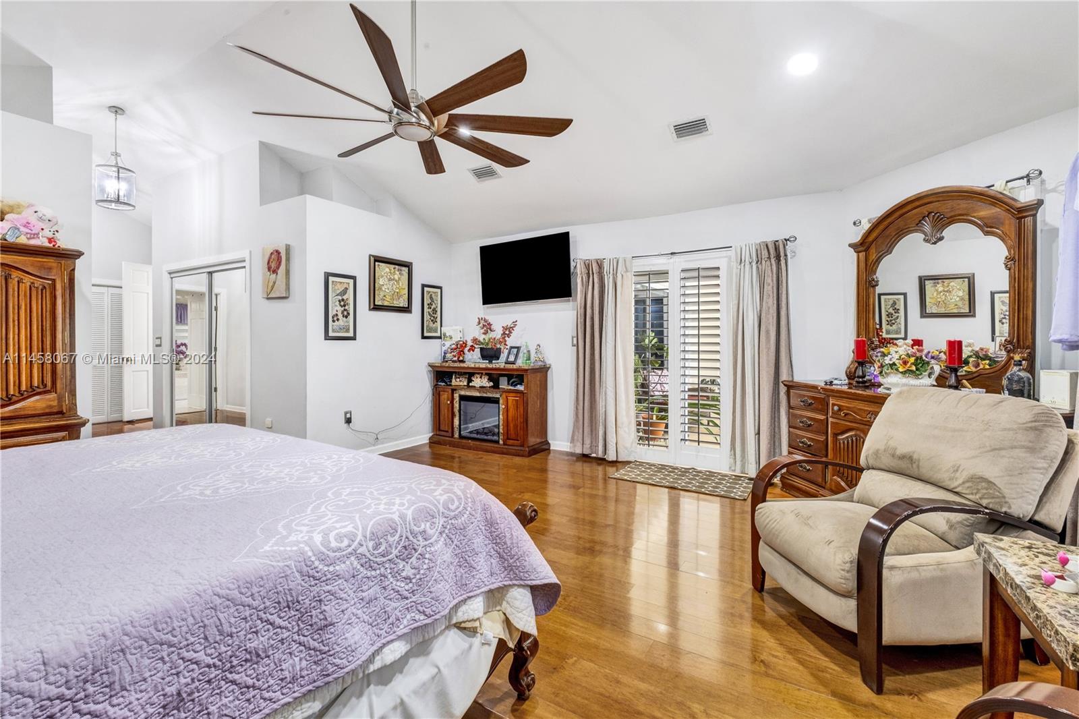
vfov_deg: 77.3
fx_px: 449
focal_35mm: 15
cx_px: 540
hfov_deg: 100.4
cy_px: 360
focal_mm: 10
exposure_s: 1/2
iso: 250
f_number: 8
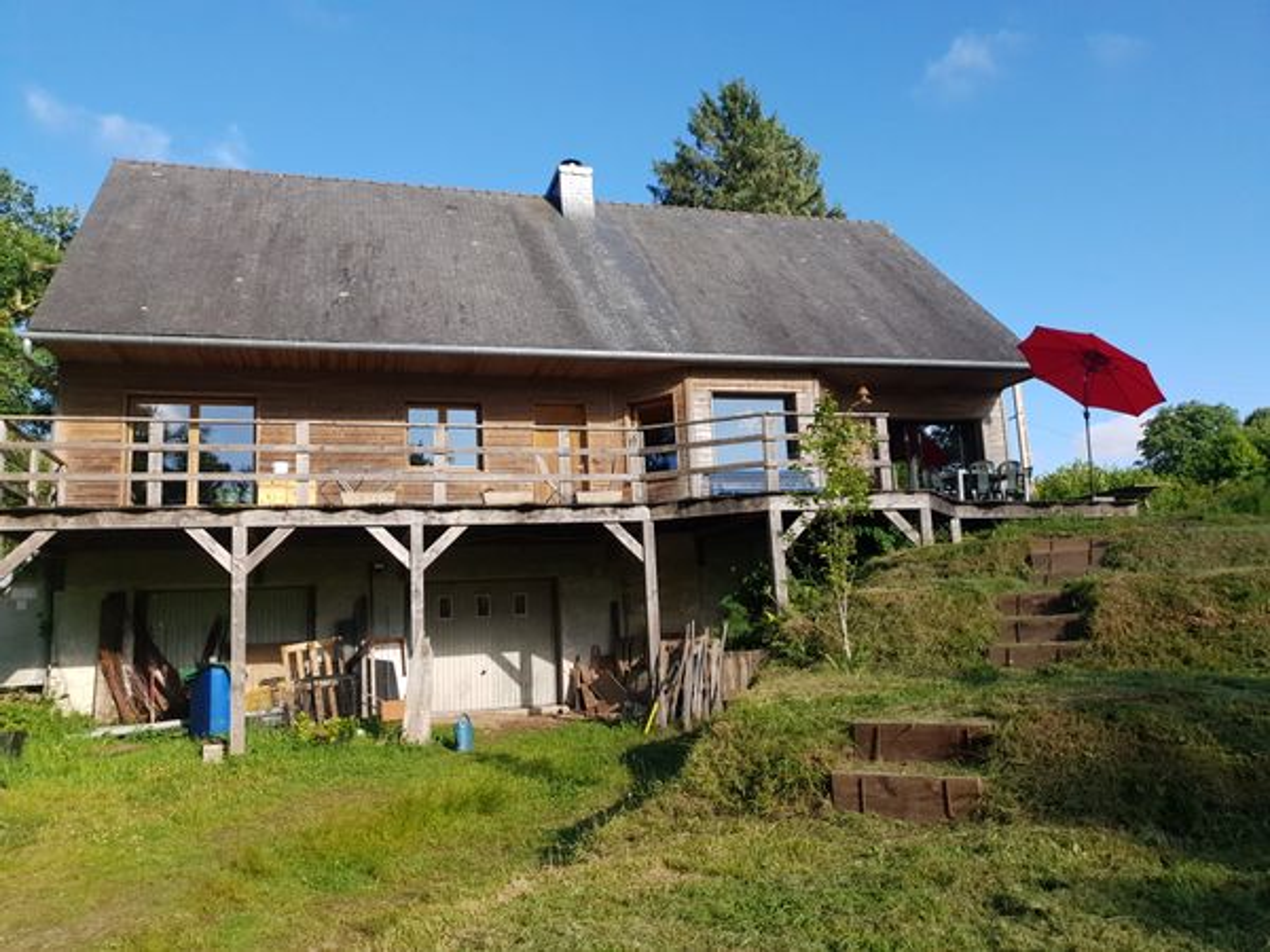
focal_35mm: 26
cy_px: 476
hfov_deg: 67.3
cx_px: 635
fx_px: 954
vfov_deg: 53.1
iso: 200
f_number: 1.5
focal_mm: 4.3
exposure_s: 1/5682
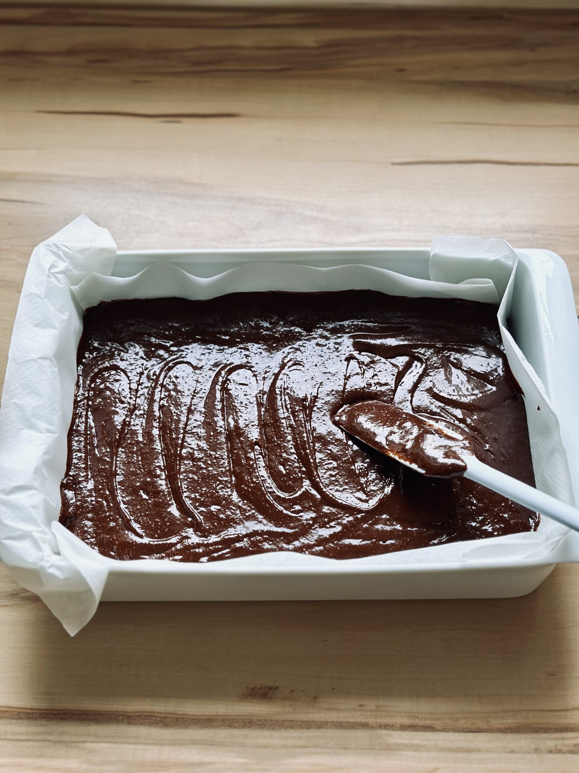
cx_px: 290
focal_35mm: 48
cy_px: 386
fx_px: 1070
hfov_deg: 30.3
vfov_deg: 39.7
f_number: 1.78
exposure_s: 1/100
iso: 125
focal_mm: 6.86
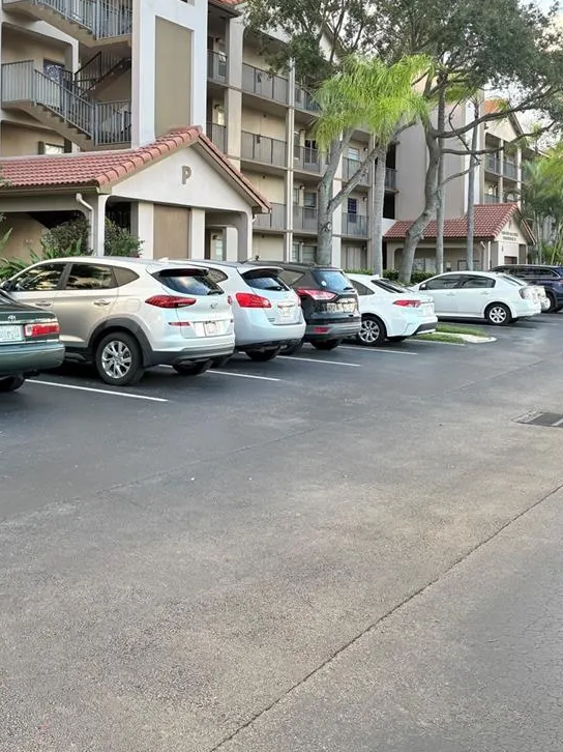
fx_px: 933
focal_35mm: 43
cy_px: 256
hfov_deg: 33.3
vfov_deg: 43.3
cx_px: 188
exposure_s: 1/241
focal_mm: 5.96
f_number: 1.6
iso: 64
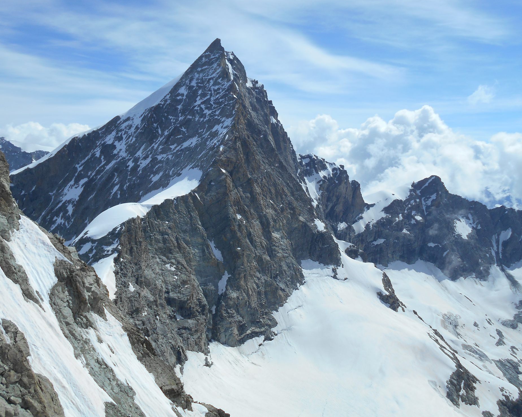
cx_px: 260
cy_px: 210
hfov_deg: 50.3
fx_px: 556
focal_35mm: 36
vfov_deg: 41.2
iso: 80
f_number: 3.6
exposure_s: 1/2000
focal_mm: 5.8
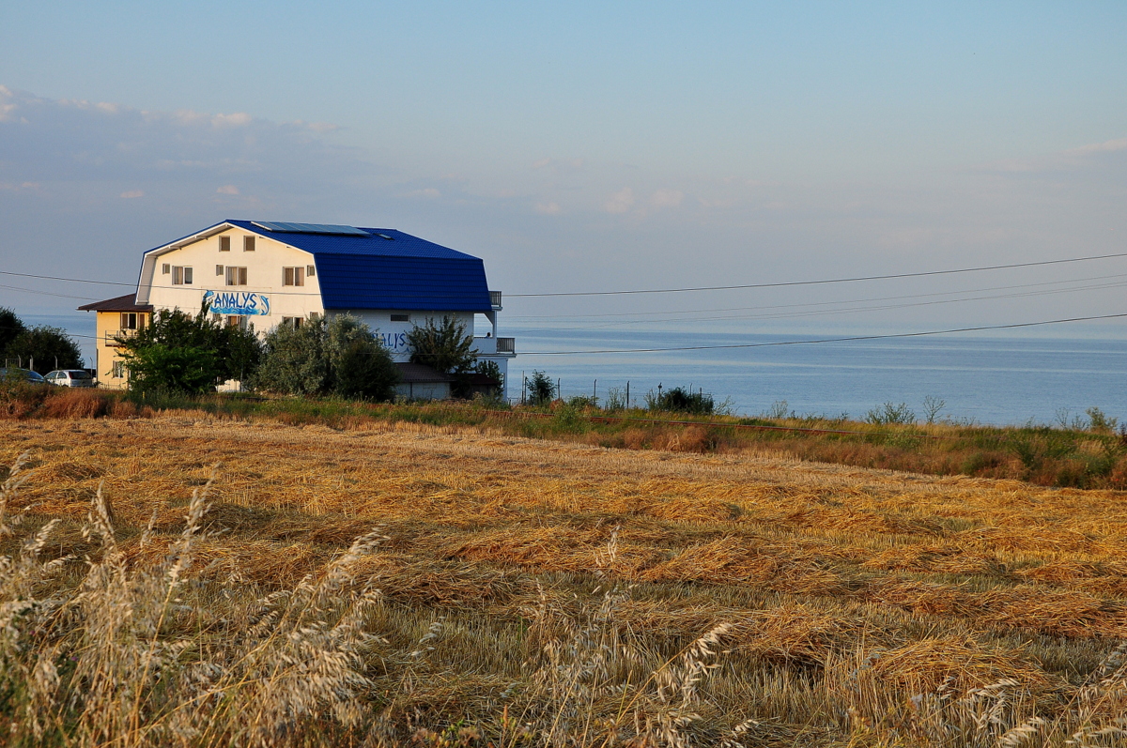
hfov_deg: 28.1
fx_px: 2251
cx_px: 564
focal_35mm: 72
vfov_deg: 18.9
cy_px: 374
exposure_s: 1/320
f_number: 9
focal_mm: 48
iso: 400
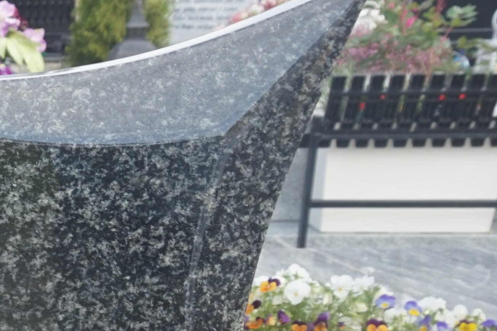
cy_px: 408
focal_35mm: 100
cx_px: -397
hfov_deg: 16.9
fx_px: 1380
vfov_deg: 13.3
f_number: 6.3
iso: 100
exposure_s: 1/100
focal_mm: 16
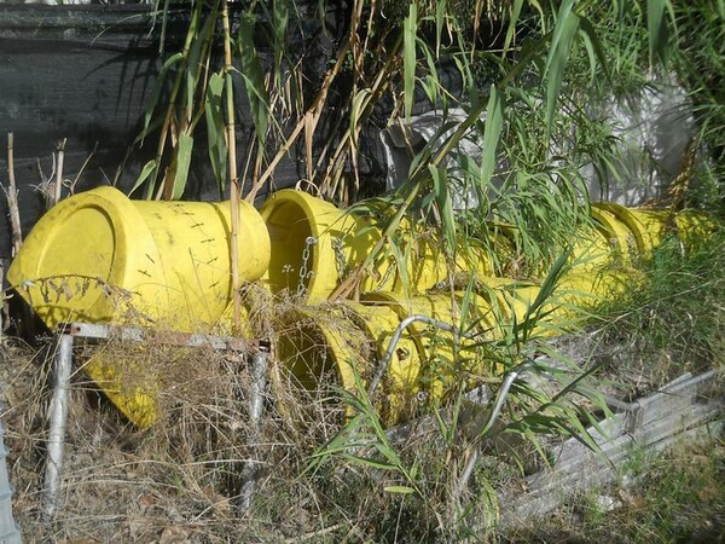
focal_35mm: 41
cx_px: 362
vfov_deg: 35.1
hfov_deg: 45.8
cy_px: 272
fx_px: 859
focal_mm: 6.72
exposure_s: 1/320
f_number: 5.5
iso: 80
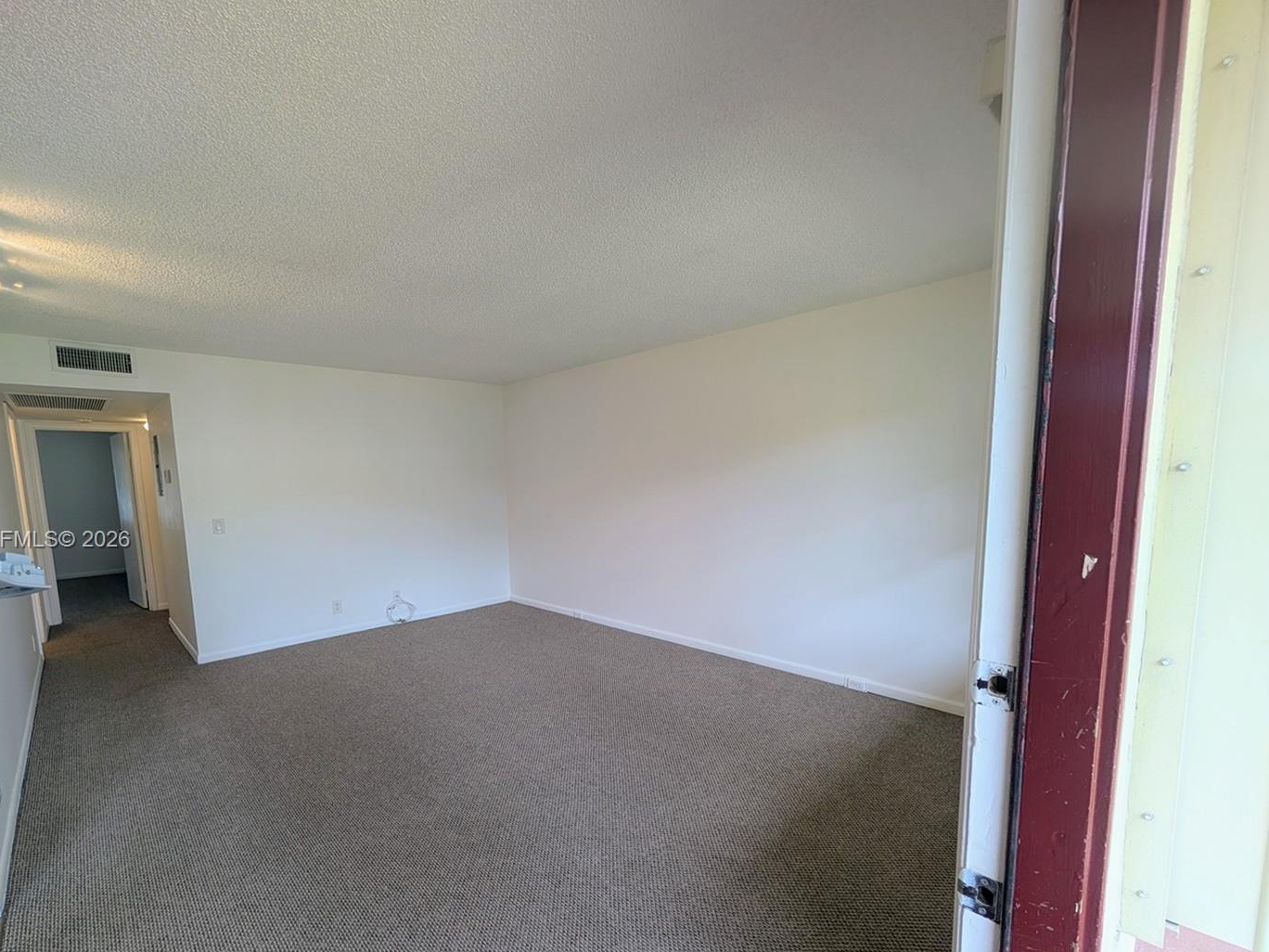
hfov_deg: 101.8
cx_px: 581
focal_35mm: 14
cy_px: 541
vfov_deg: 85.2
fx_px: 513
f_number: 1.7
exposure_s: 1/120
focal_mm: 2.02
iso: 54
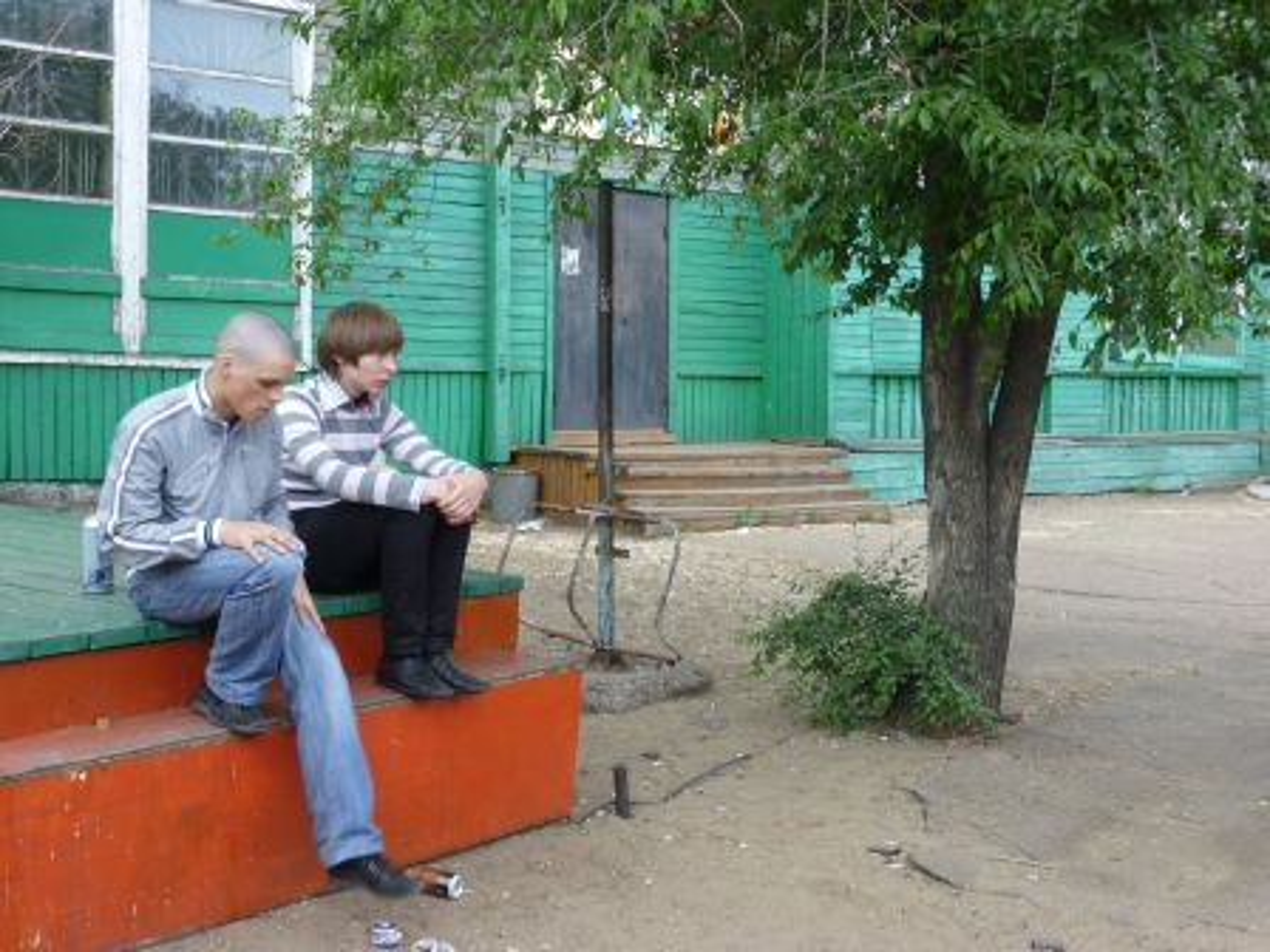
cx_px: 635
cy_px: 476
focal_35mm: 45
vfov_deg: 32.2
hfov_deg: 42.1
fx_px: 1651
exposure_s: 1/40
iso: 160
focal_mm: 8.1
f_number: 4.2
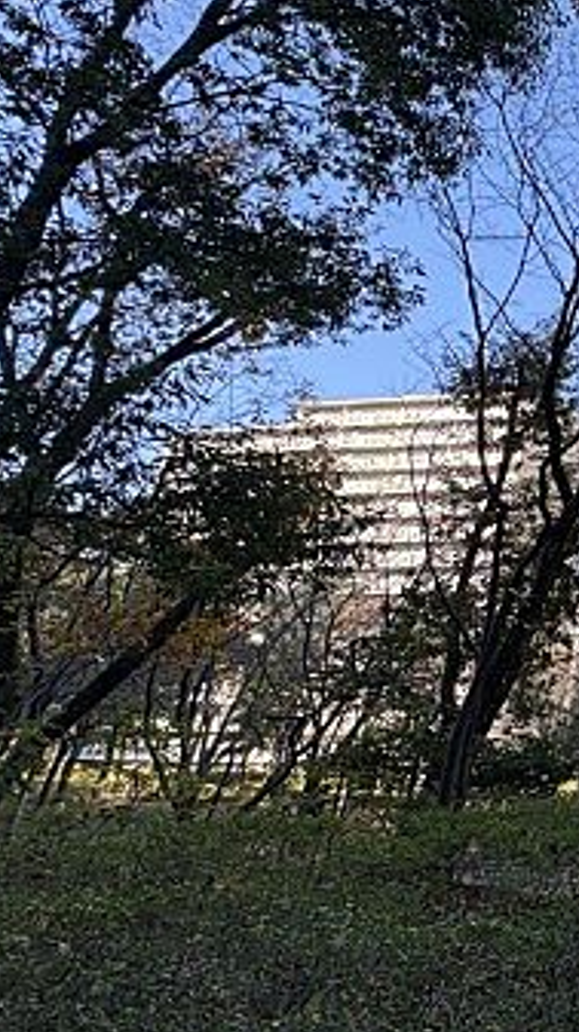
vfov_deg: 65.7
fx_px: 793
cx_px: 937
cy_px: 435
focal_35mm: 29
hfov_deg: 25.4
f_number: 2.2
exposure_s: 1/290
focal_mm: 2.22
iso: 50
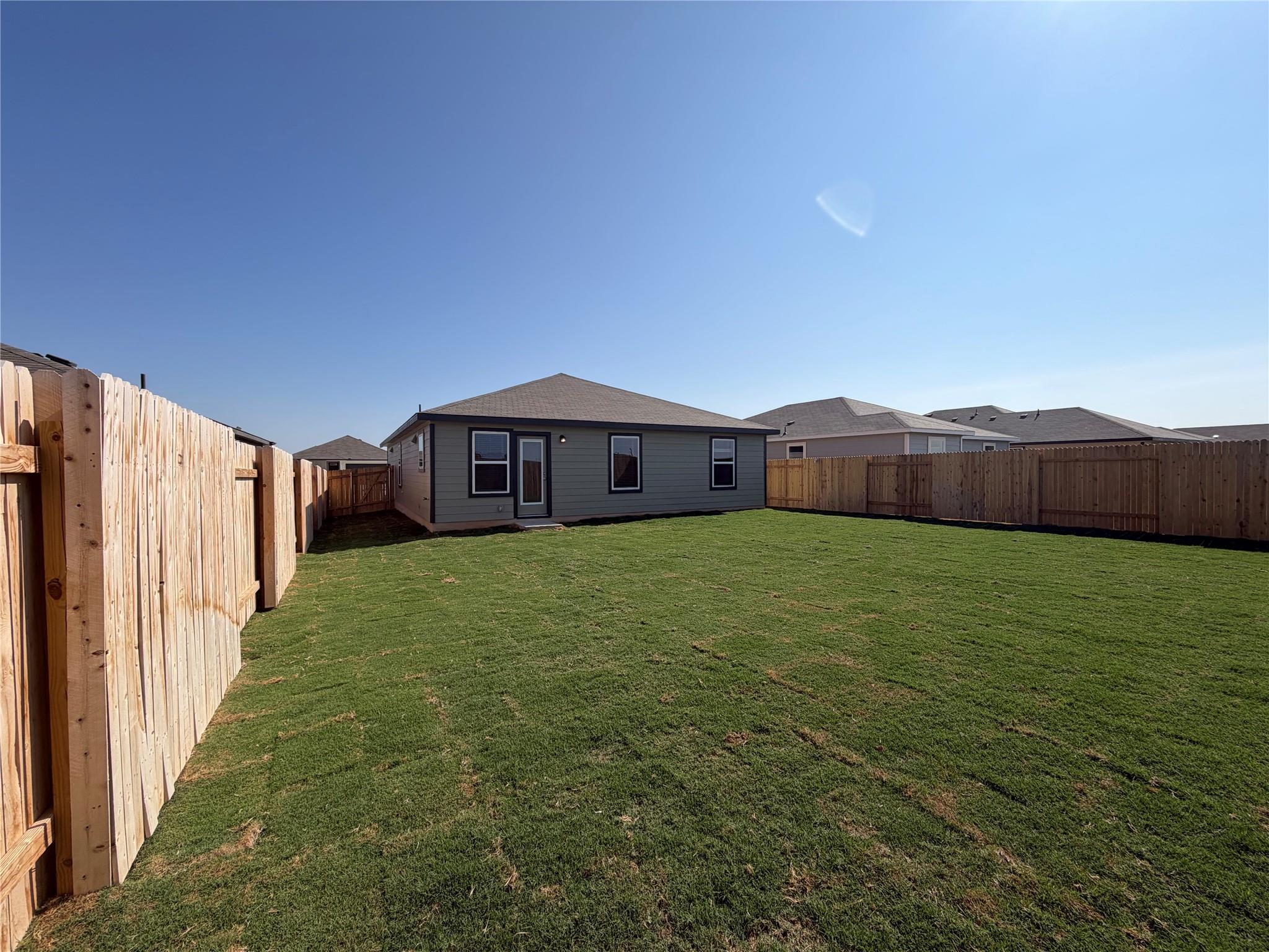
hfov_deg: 102.1
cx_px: 634
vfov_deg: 85.7
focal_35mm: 14
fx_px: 513
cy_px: 476
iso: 20
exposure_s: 1/1431
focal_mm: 2.22
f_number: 2.2
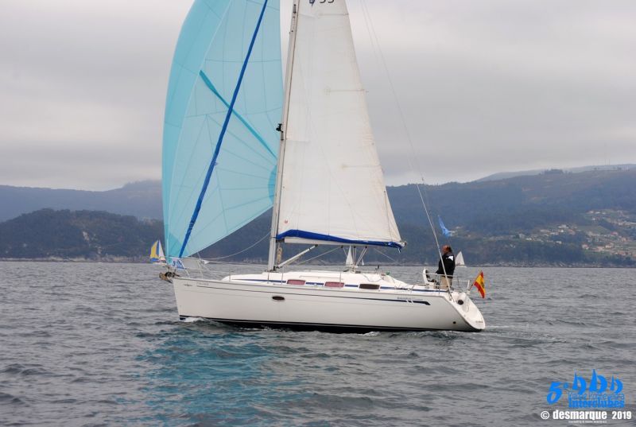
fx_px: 1460
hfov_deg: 24.6
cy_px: 214
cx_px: 318
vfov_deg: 16.6
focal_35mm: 82
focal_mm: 55
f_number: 7.1
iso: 100
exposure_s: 1/200
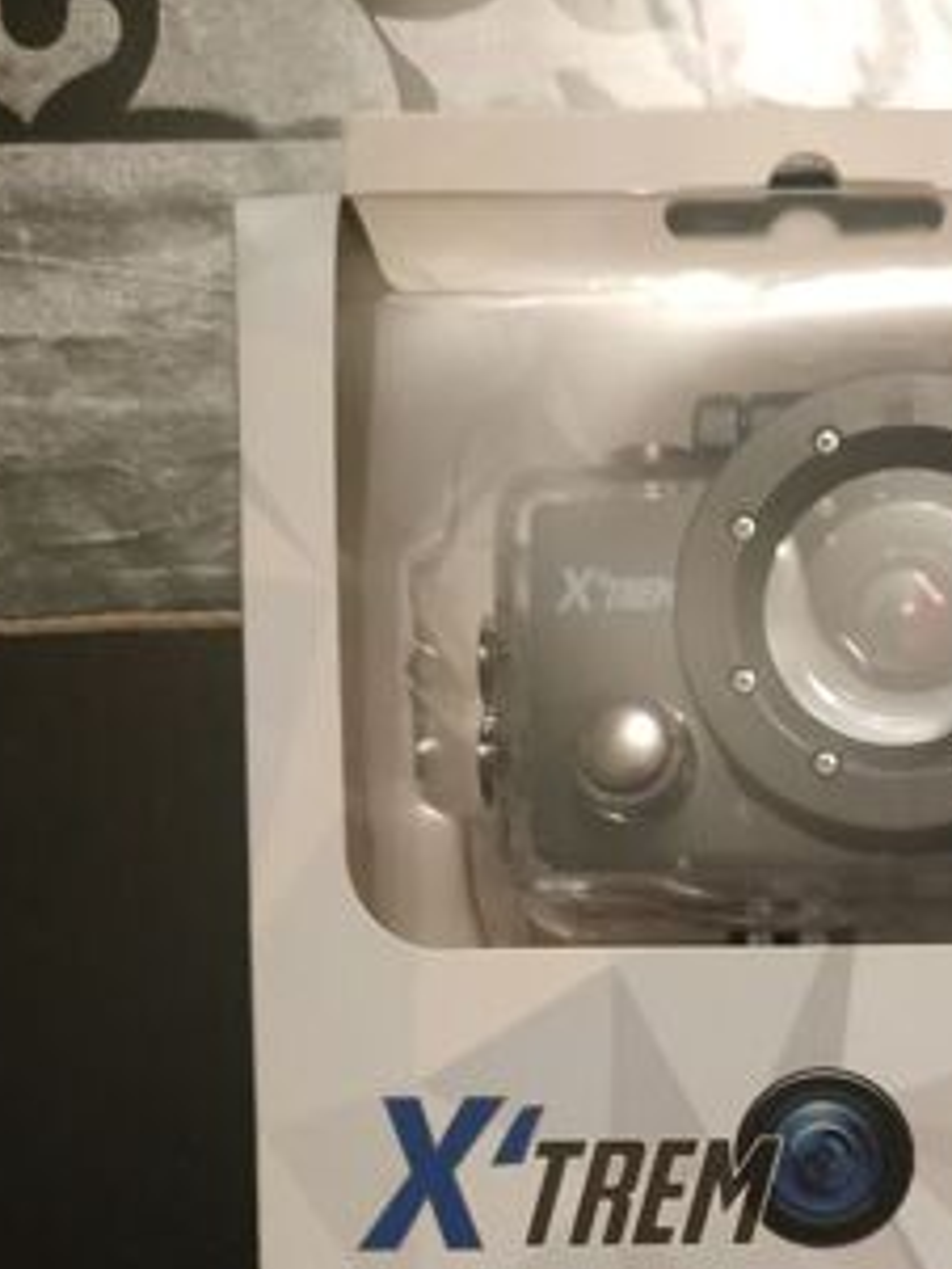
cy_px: 1202
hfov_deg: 27.8
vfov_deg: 34.8
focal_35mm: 51
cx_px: 813
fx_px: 1869
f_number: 1.9
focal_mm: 3.94
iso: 500
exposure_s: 1/20
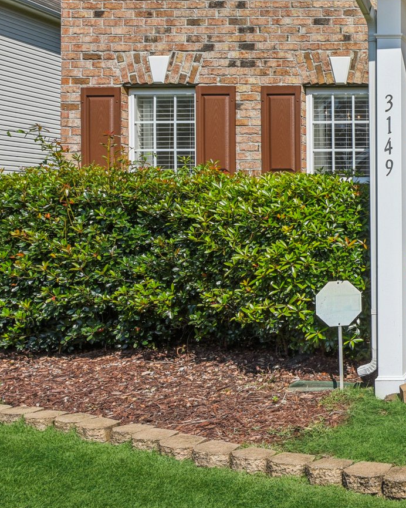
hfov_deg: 28.1
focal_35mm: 40
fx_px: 601
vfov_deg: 45.7
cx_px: 573
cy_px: 218
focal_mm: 18
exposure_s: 1/800
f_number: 9
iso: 200
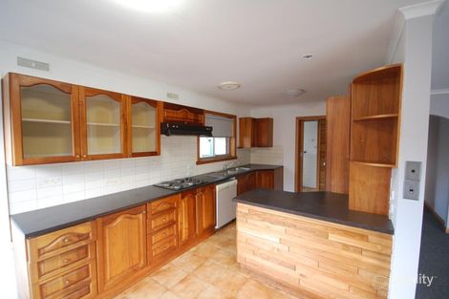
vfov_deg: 77.3
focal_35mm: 15
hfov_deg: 100.4
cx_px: 224
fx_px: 187
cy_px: 150
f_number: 4
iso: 800
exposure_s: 1/20
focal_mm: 10
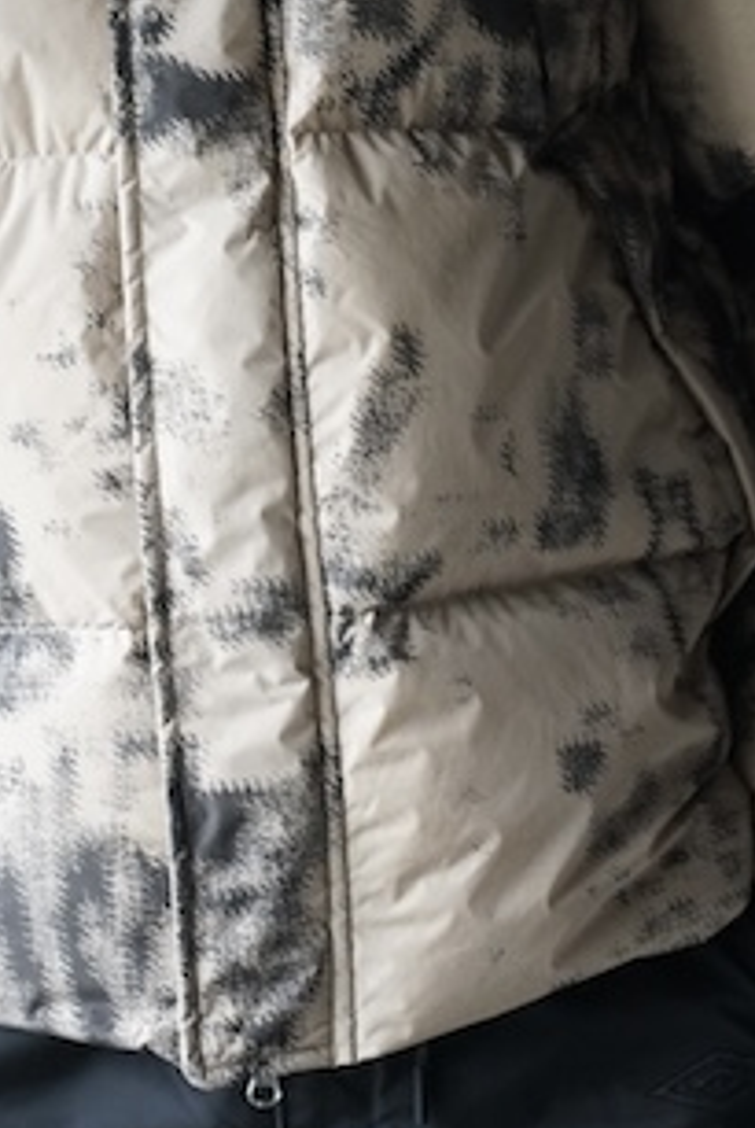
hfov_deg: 6.7
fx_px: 6427
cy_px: 251
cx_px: 527
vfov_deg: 10.0
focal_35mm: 205
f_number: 4
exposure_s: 1/160
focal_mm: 105
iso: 4000
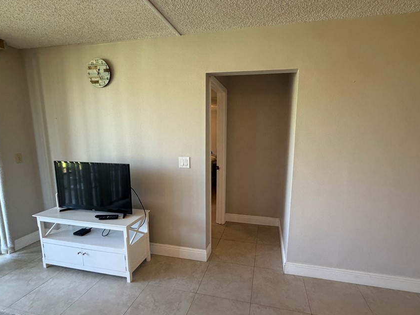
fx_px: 206
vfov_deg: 74.7
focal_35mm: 17
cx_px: 224
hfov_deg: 90.9
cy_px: 164
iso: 400
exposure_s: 1/60
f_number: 2.2
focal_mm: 2.22
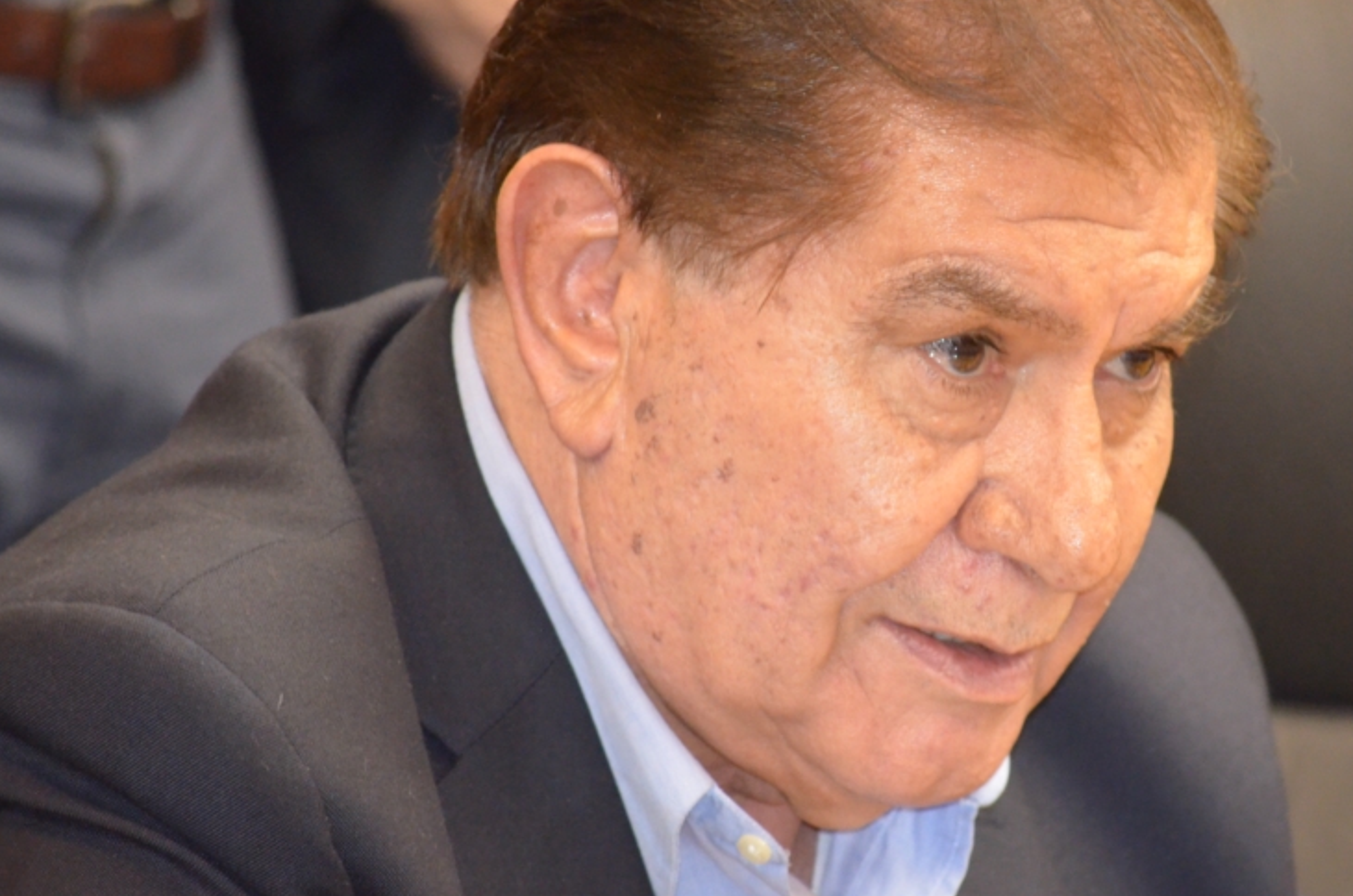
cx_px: 896
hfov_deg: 6.1
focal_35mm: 336
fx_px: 12601
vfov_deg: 4.1
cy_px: 344
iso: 3200
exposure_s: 1/60
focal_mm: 160
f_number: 5.3
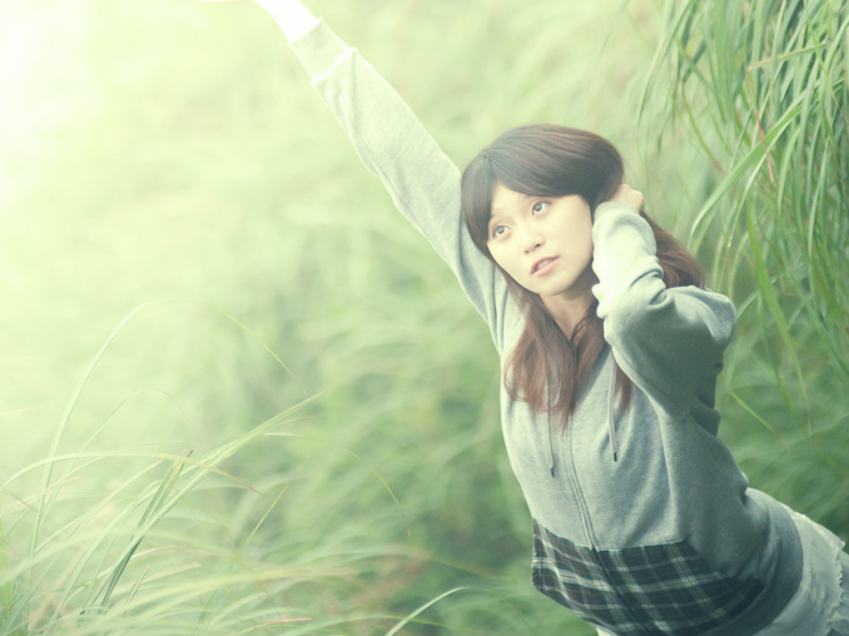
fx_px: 9071
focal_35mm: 370
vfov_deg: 4.0
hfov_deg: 5.4
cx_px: 424
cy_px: 149
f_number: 3.5
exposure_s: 1/400
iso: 800
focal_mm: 170
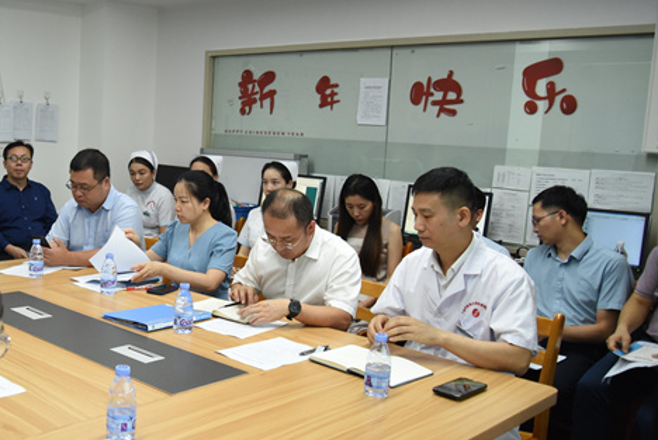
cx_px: 107
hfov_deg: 44.4
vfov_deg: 32.7
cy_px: 215
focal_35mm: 41
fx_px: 750
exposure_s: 1/200
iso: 1800
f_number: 3.5
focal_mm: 24
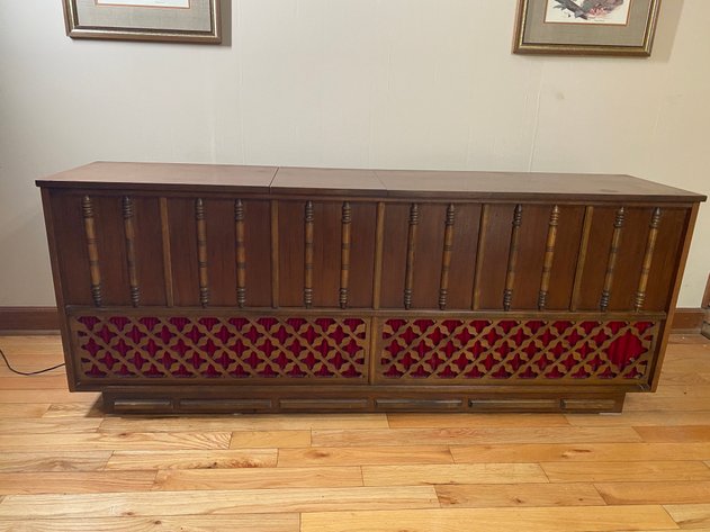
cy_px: 266
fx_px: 533
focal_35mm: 26
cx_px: 355
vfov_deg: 53.0
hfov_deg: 67.3
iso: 320
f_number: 1.8
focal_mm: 4.25
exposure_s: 1/60
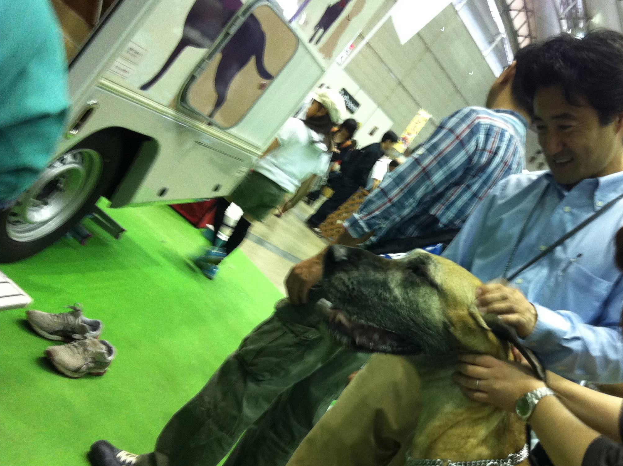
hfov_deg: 41.8
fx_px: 809
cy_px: 289
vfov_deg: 32.0
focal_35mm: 45
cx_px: 396
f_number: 2.8
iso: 160
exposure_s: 1/15
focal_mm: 3.85
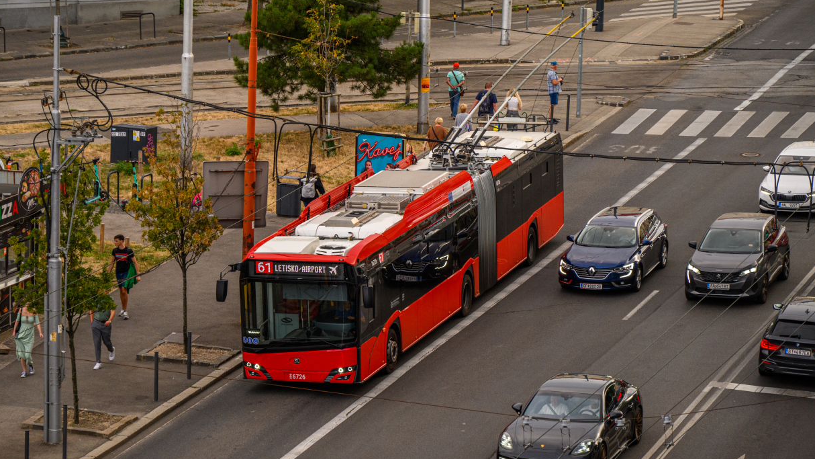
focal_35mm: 157
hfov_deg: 13.7
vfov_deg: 7.7
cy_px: 219
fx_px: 3393
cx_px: 380
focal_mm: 140
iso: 800
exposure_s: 1/500
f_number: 7.1
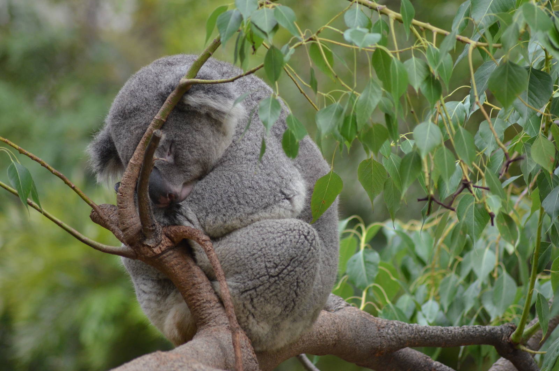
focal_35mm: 345
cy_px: 186
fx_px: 5346
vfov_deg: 4.0
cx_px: 280
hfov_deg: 6.0
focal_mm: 230
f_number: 5
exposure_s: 1/500
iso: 1400
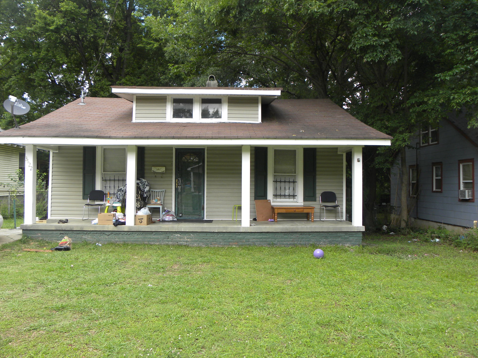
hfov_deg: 59.9
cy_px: 174
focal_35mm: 30
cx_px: 232
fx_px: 414
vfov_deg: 46.8
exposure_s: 1/92.1
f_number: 2.8
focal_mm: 5.2
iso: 65
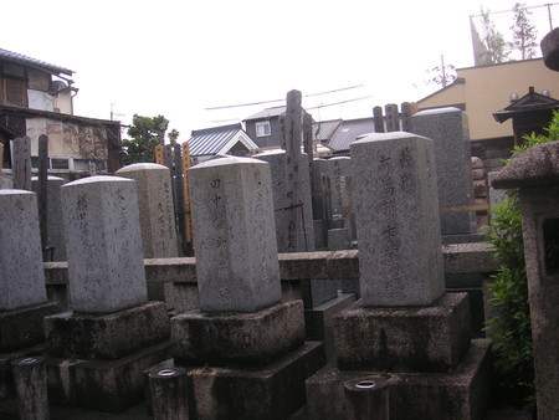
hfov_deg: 50.1
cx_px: 280
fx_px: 598
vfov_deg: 38.7
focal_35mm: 37
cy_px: 210
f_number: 2.8
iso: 50
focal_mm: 6.1
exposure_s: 1/180
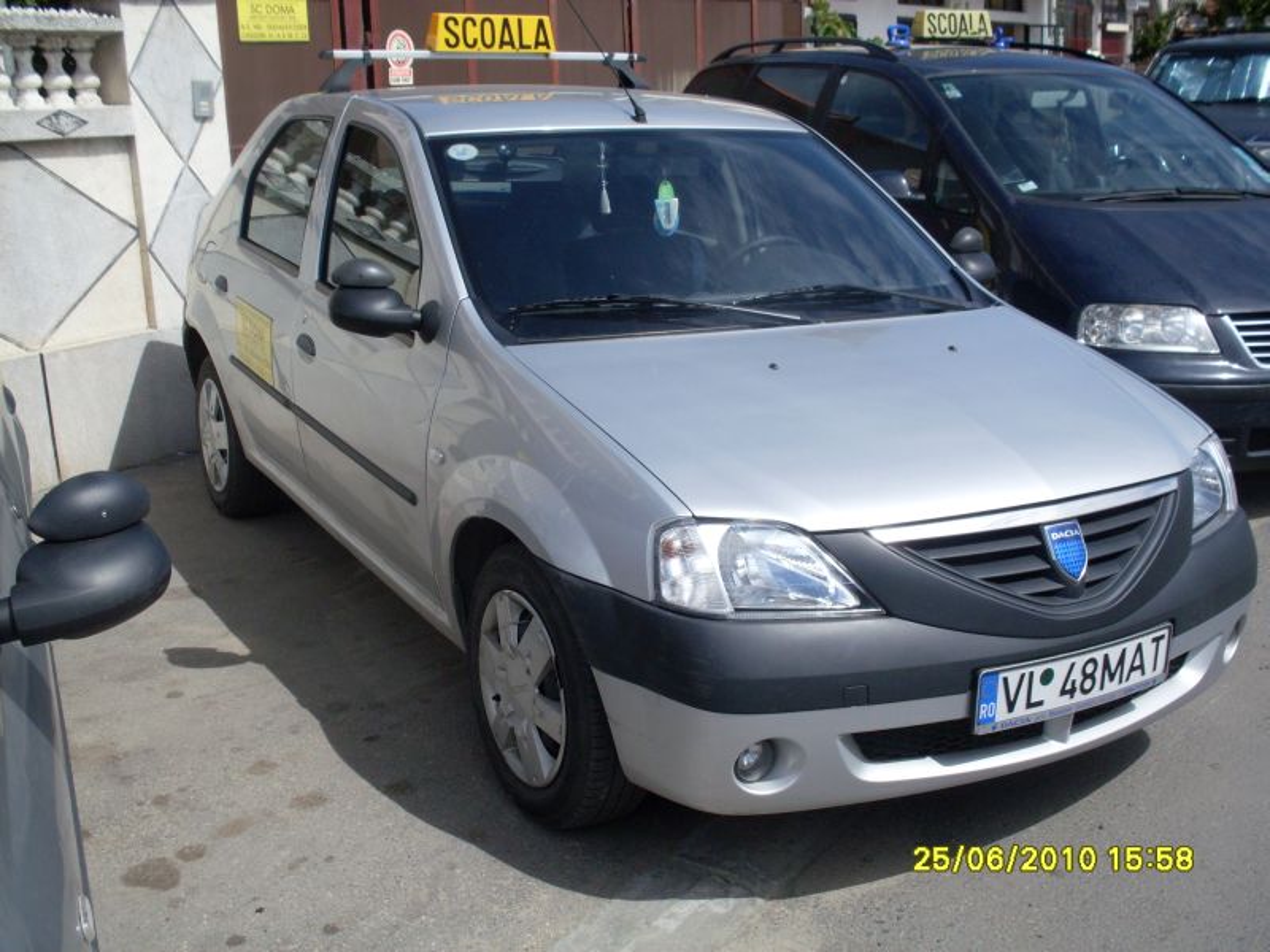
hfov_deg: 49.0
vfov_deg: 37.7
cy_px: 476
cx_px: 635
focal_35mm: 38
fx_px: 1394
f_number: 8.4
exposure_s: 1/250
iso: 80
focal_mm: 6.3
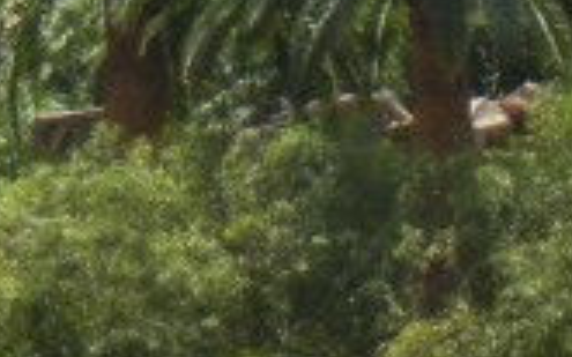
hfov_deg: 3.6
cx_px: 90
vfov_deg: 2.2
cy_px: 28
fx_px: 9132
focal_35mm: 586
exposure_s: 1/558
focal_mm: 16
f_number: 4.4
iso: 160
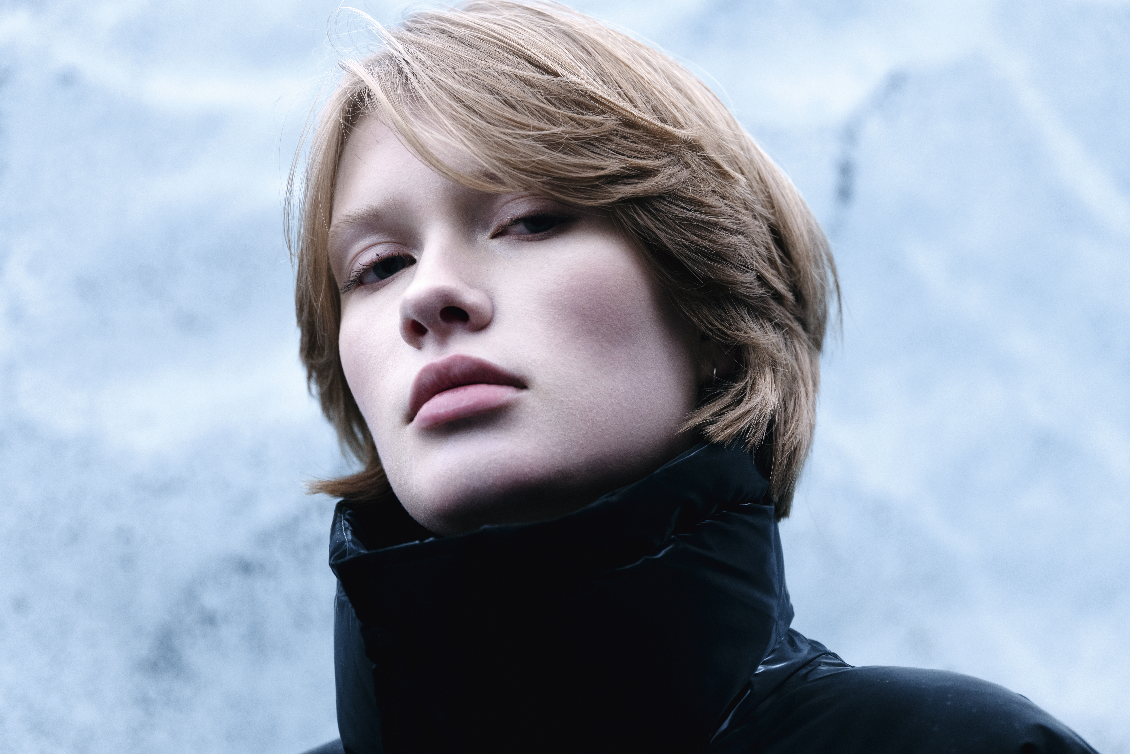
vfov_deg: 17.1
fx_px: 2511
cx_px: 565
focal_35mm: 80
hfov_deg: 25.4
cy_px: 377
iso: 800
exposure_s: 1/160
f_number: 4.5
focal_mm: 80
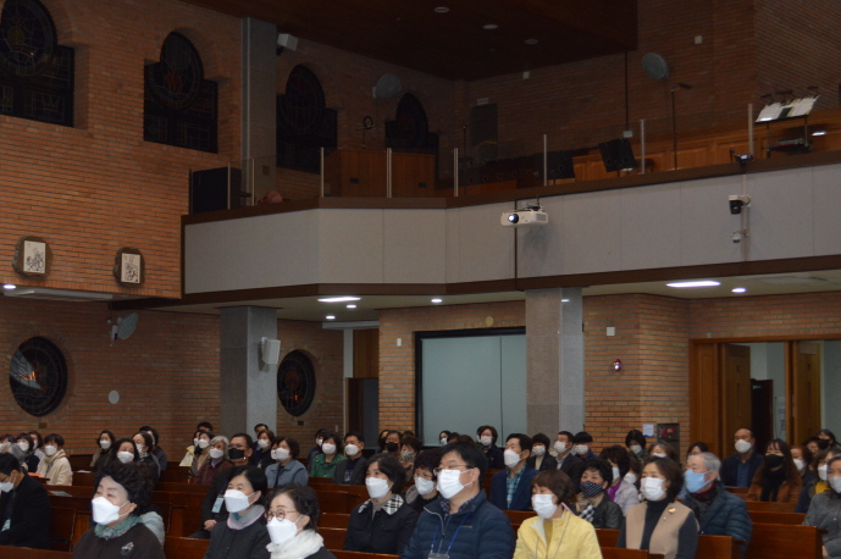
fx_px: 1424
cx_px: 305
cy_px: 356
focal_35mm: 61
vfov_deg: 22.2
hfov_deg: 32.7
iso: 400
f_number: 4.5
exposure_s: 1/60
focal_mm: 28
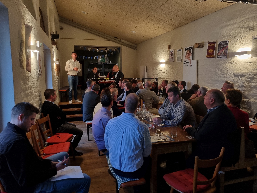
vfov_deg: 53.1
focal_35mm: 26
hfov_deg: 67.3
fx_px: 193
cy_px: 96
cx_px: 128
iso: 160
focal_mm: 5.4
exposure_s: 1/100
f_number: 1.8
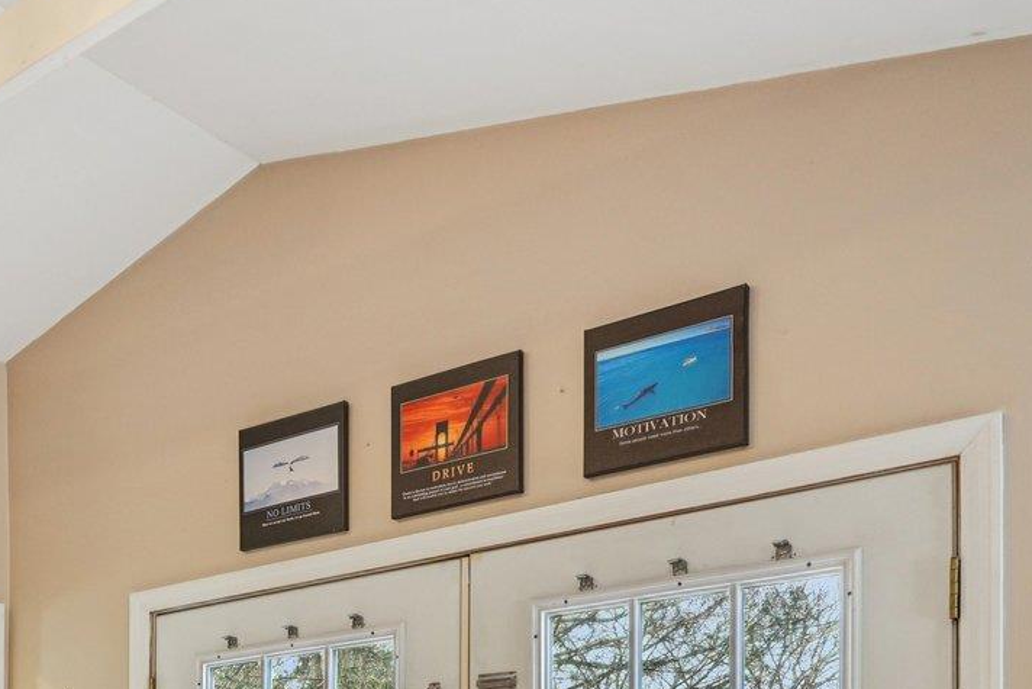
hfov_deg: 37.3
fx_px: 1319
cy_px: 922
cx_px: -42
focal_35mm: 46
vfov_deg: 24.9
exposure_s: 1/25
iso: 400
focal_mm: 16
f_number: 8
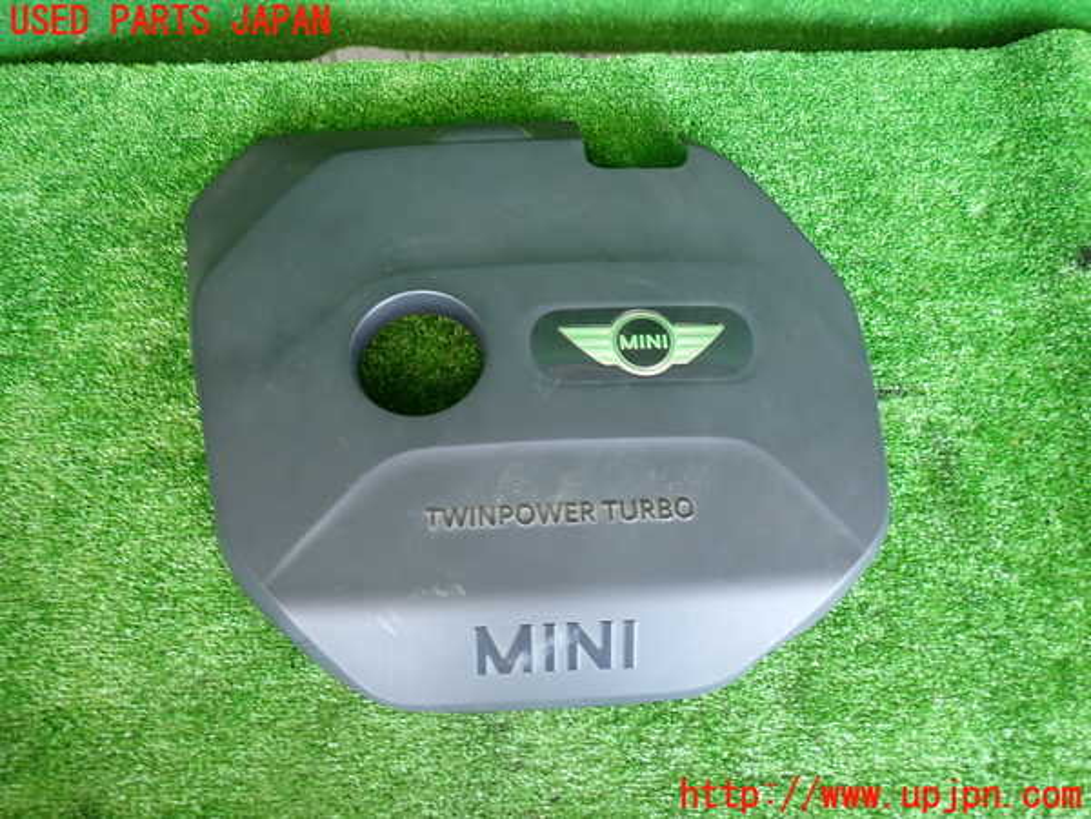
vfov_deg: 54.9
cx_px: 546
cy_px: 410
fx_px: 788
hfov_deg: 69.4
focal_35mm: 25
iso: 200
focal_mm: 4.5
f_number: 2
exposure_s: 1/30
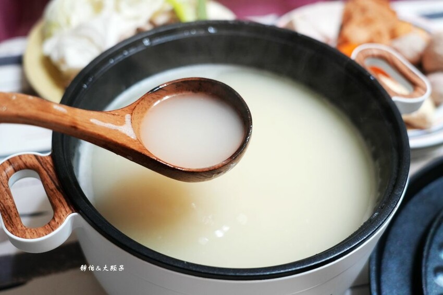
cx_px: 222
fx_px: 541
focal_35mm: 44
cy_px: 148
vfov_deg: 30.5
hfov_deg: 44.5
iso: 1250
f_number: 4
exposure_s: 1/50
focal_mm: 44
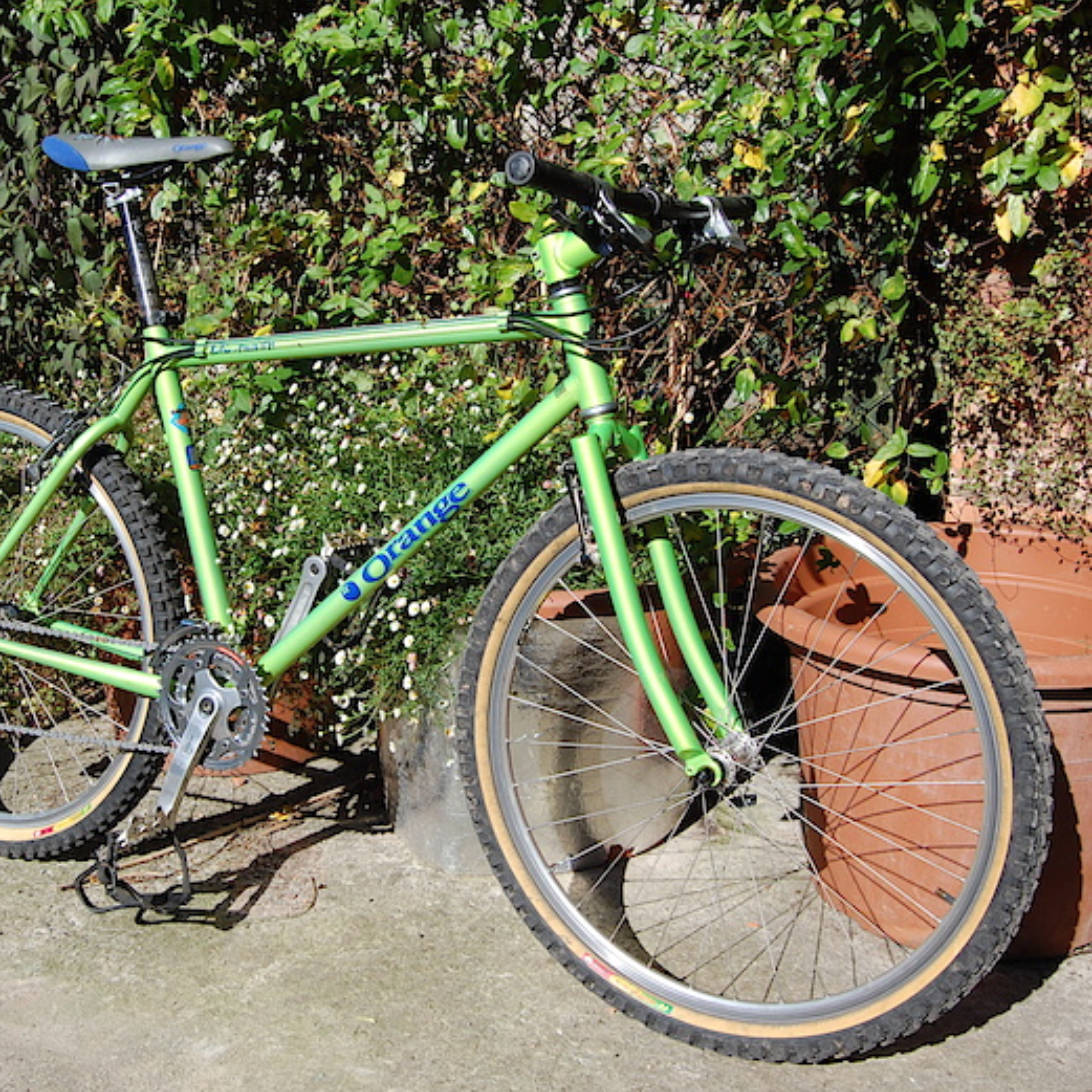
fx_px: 1535
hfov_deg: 39.0
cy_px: 543
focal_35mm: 43
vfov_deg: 39.2
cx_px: 430
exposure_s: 1/320
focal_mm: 22
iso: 200
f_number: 9
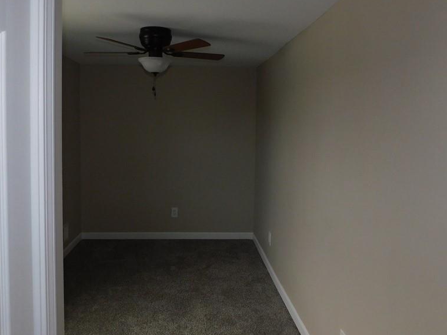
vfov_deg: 45.4
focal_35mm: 31
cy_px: 153
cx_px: 212
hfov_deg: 58.3
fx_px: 400
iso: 200
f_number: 3
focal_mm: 4
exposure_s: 1/30
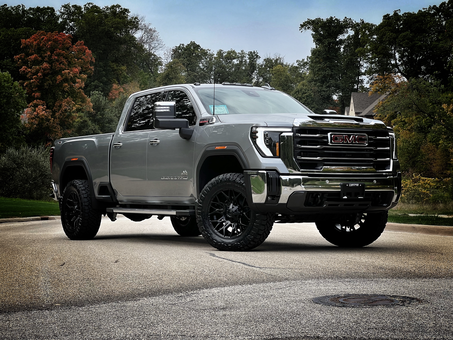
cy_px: 170
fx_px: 1008
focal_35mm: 77
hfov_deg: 25.3
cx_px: 226
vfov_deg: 19.1
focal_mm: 9
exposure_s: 1/328
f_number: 2.8
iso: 32
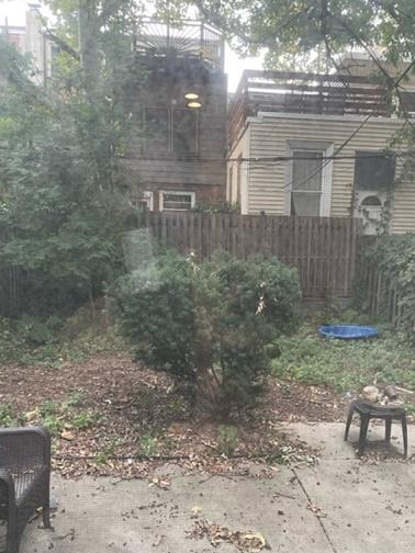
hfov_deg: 42.8
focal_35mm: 33
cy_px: 315
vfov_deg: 55.2
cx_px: 237
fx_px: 528
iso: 80
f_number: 1.6
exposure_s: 1/60
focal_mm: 4.2
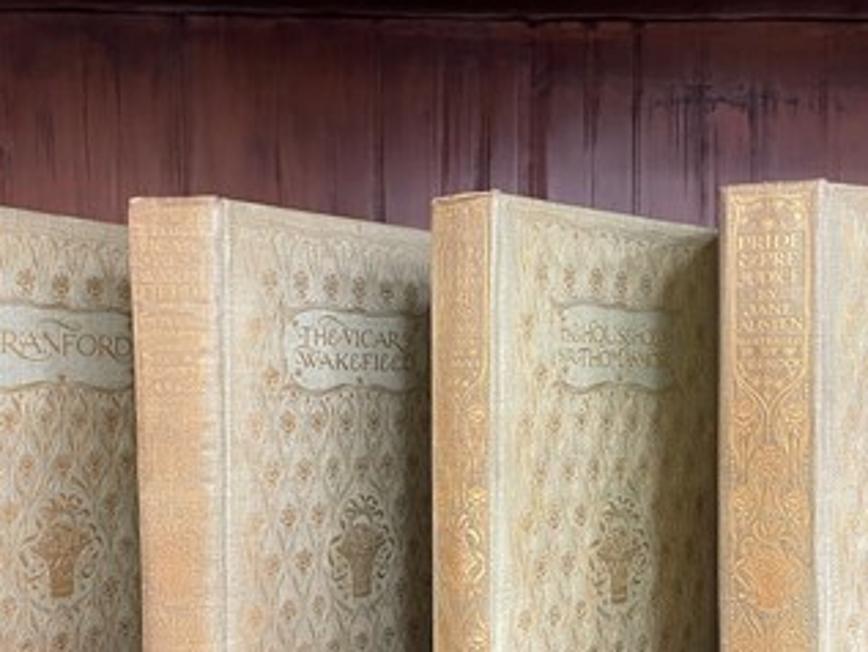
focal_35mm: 41
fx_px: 1028
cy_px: 431
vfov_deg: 34.8
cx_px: 435
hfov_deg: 45.8
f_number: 1.6
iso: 320
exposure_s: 1/50
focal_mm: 4.2
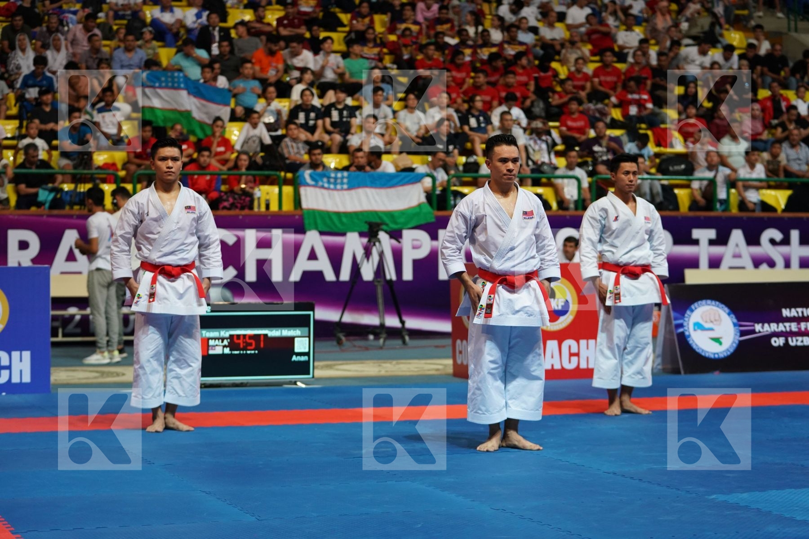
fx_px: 1798
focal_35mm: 80
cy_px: 270
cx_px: 404
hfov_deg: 25.4
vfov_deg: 17.1
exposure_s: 1/500
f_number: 2.8
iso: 2000
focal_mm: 80
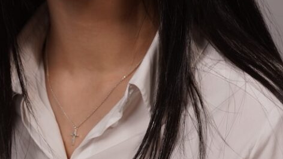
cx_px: 110
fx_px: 2628
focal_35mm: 350
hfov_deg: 6.2
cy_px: -5
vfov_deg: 3.5
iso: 100
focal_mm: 137
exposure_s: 1/125
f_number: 9
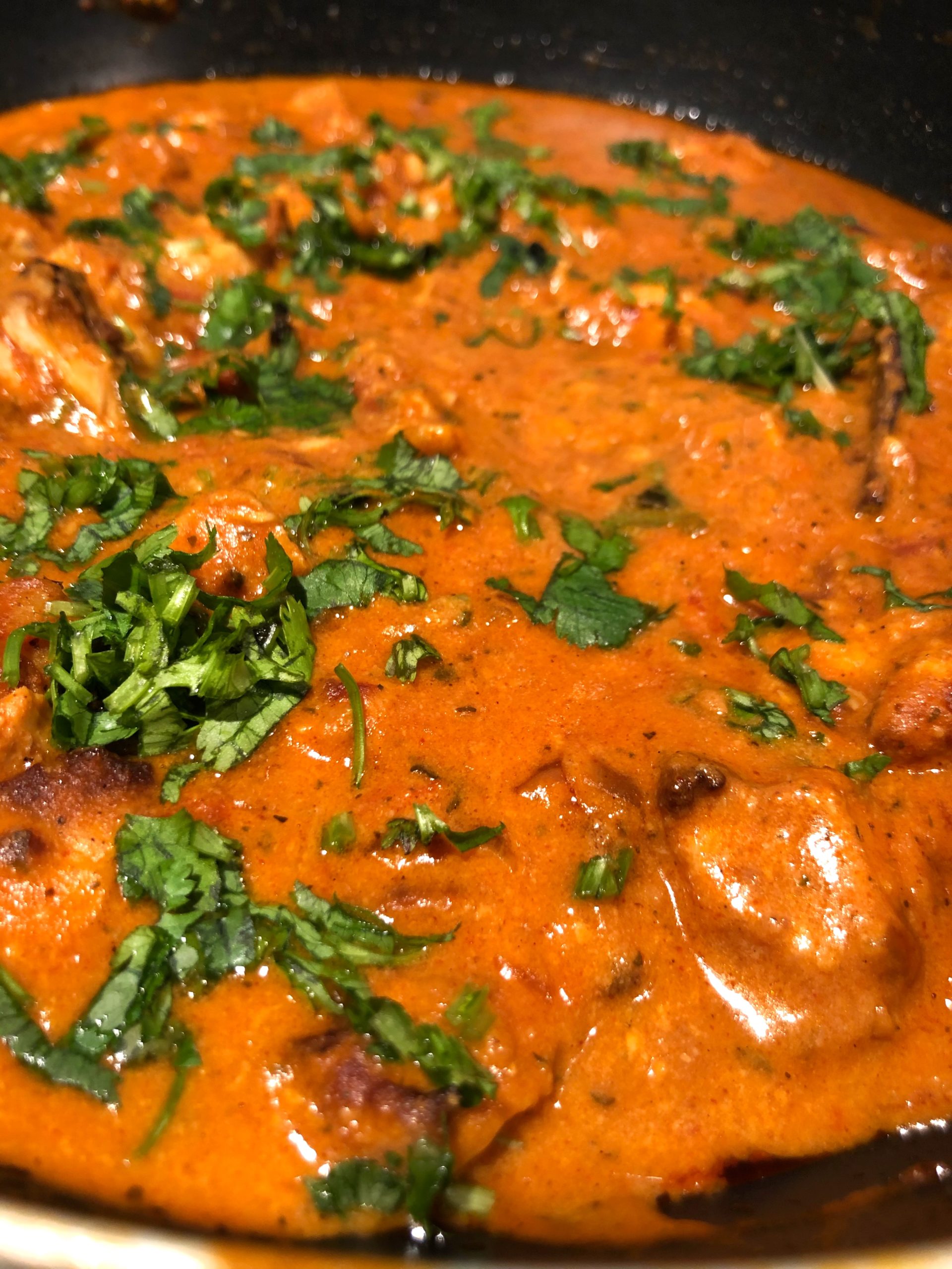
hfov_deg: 49.7
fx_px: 1027
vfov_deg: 63.4
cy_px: 634
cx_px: 476
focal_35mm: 28
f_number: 1.8
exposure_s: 1/20
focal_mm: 3.99
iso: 40
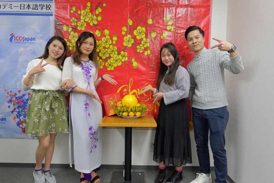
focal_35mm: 24
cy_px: 92
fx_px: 183
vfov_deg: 53.1
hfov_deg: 73.8
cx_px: 137
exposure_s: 1/125
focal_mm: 16
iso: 2000
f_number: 3.2
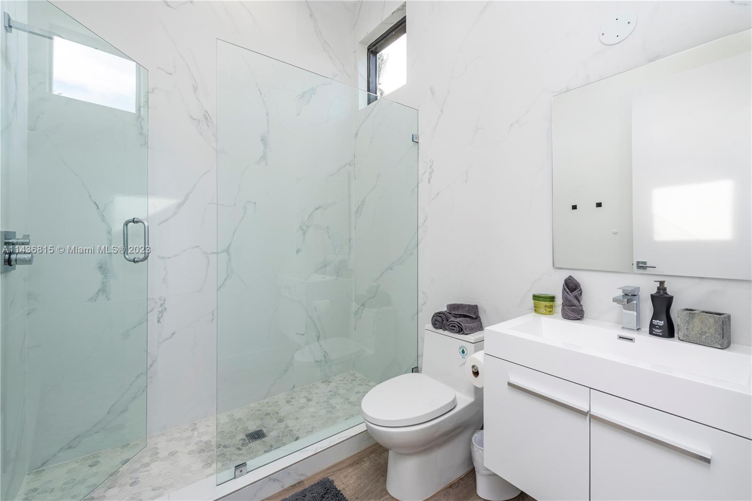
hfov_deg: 100.4
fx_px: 313
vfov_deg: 77.3
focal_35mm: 15
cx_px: 376
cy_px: 250
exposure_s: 1/100
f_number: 8
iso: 320
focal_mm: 15
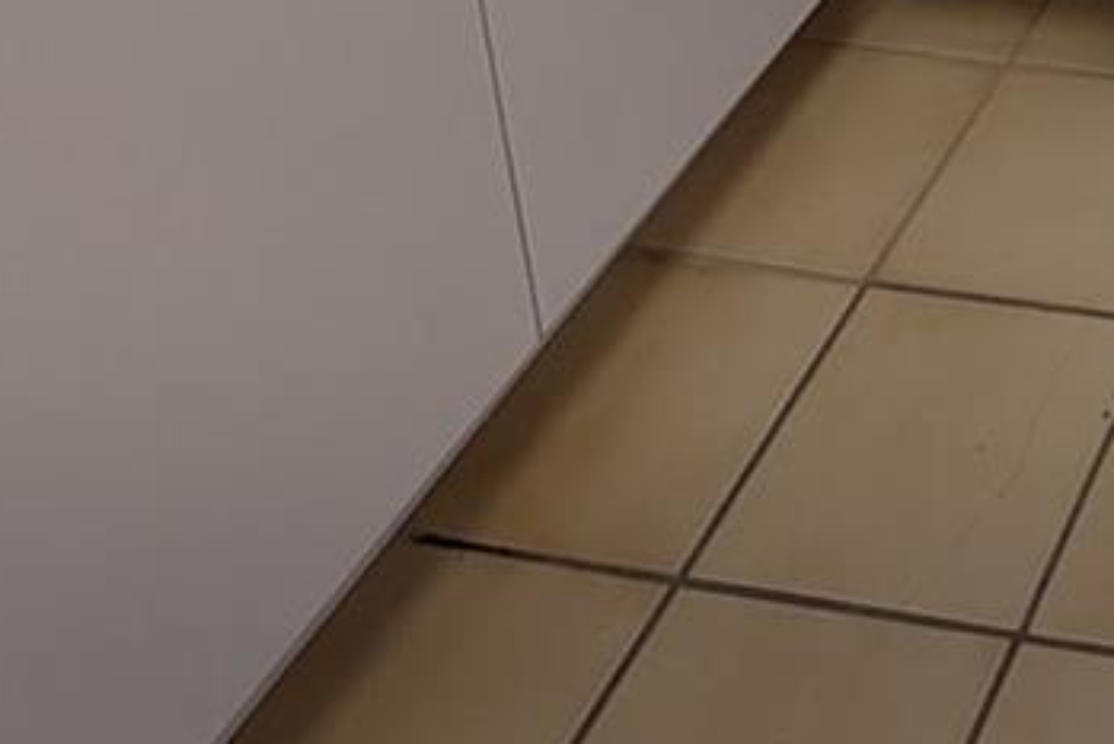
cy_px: -856
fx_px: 1764
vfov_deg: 16.3
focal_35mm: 57
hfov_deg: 26.8
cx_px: 1602
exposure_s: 1/164
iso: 39
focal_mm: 2.02
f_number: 1.7
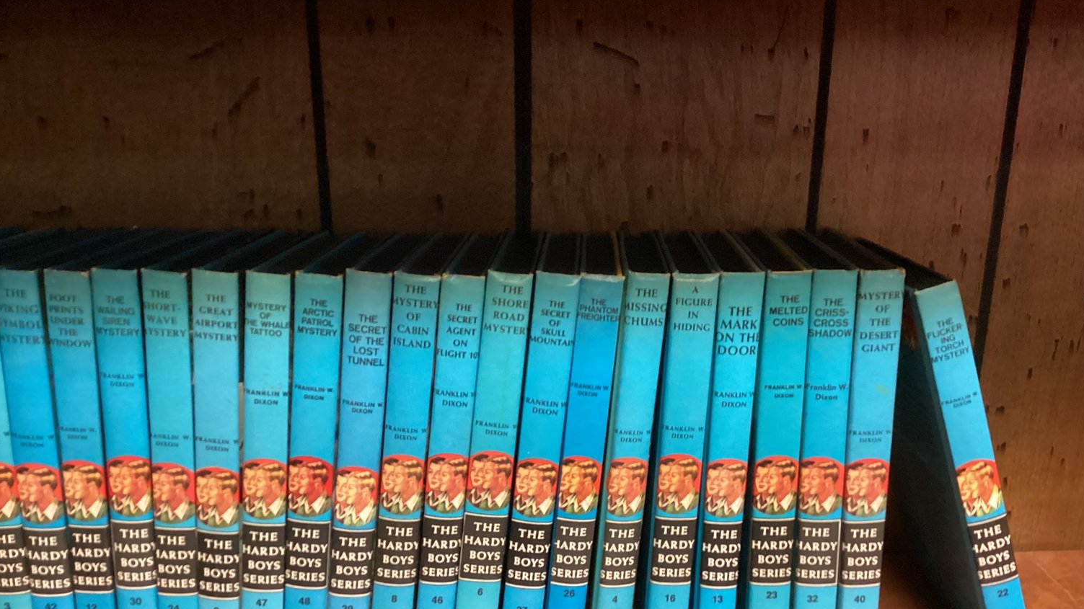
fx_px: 977
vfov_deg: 34.4
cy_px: 391
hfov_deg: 58.0
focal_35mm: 34
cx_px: 543
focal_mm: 3.3
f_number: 2.4
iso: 500
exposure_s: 1/30
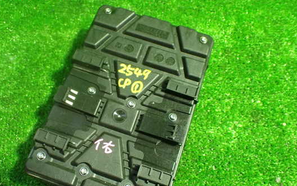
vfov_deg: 35.2
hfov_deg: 53.9
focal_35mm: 36
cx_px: 133
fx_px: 291
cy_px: 114
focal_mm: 5.4
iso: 800
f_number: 2.3
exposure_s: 1/40
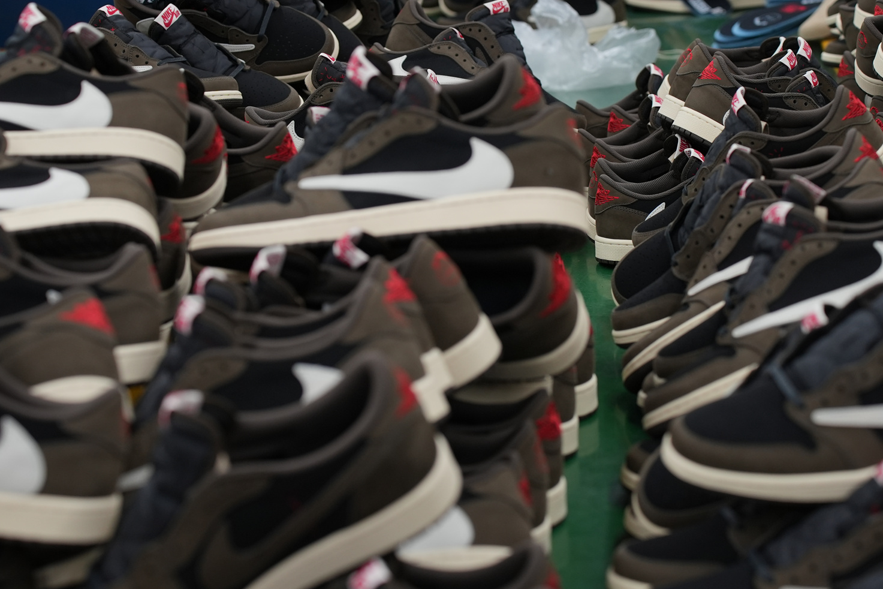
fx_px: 2747
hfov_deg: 18.3
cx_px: 496
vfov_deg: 12.2
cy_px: 250
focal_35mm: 112
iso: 640
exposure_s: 1/125
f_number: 3.5
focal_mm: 66
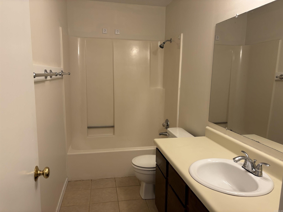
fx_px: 213
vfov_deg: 53.1
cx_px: 142
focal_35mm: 26
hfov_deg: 67.3
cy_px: 106
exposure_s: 1/60
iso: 100
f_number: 1.6
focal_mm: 5.96
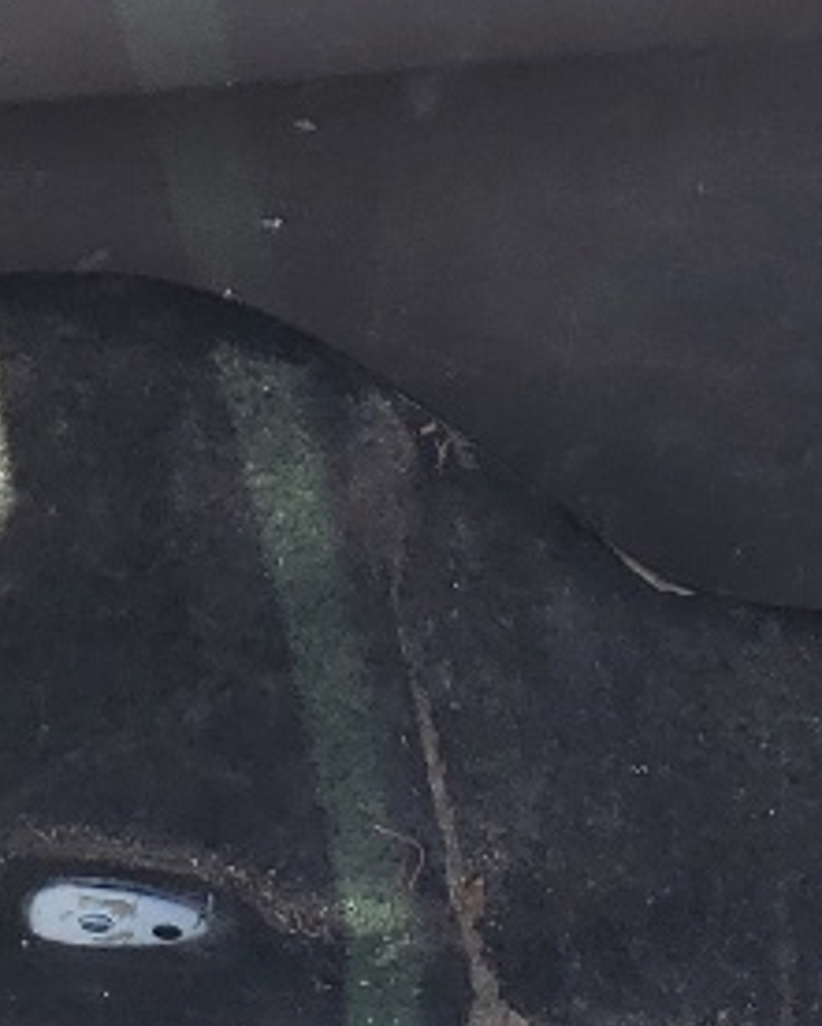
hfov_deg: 10.5
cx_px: 78
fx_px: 4468
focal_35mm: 147
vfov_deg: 13.0
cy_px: 37
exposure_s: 1/667
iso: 50
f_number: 1.5
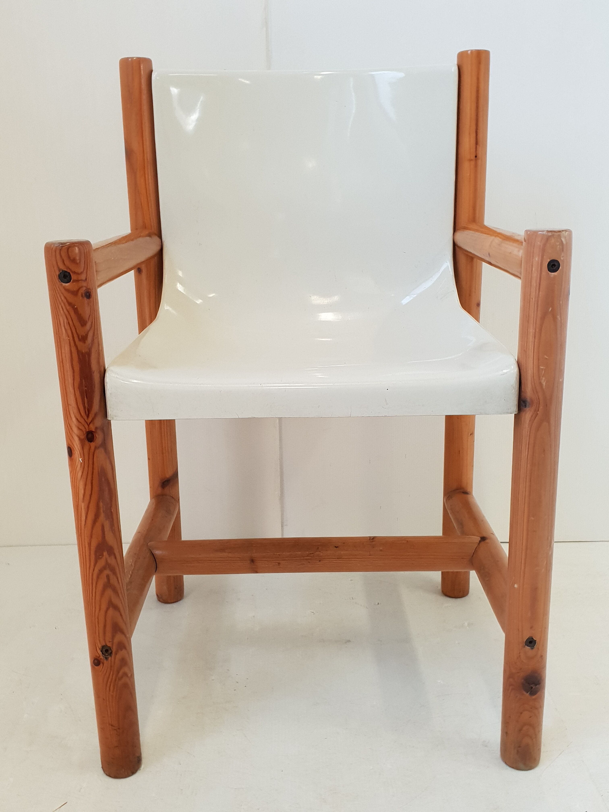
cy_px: 406
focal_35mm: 26
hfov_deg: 53.1
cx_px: 304
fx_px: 610
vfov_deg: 67.3
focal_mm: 4.3
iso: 160
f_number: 2.4
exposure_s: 1/50
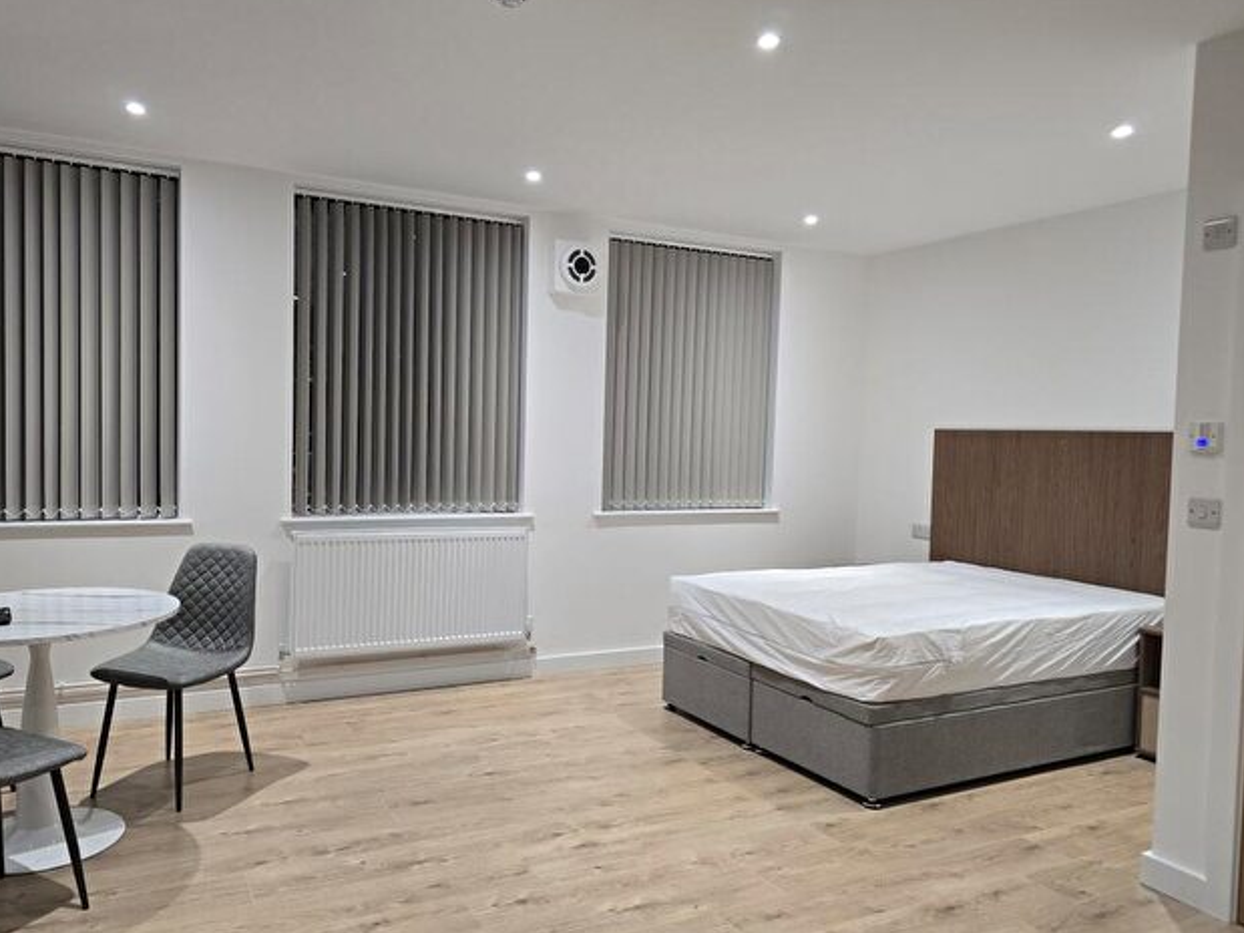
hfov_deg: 67.2
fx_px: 934
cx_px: 565
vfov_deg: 53.0
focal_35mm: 26
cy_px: 468
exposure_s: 1/100
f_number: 1.7
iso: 250
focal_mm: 6.3
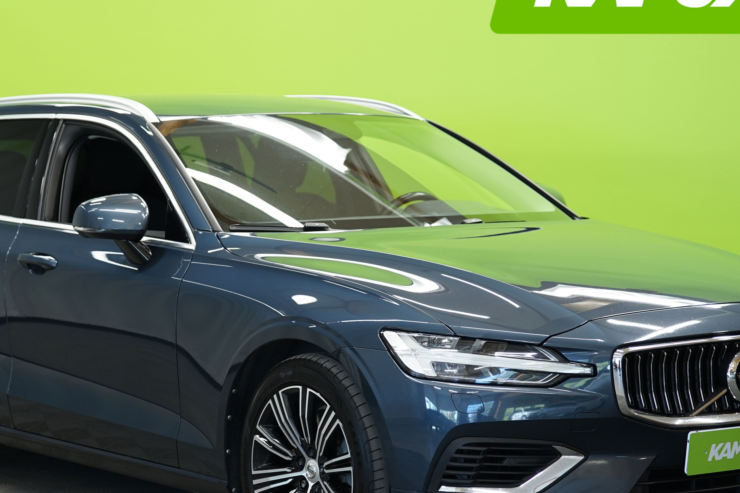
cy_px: 299
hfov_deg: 18.6
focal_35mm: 110
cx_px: 335
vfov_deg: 12.4
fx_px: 2261
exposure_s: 1/25
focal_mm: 66
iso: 250
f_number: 2.8
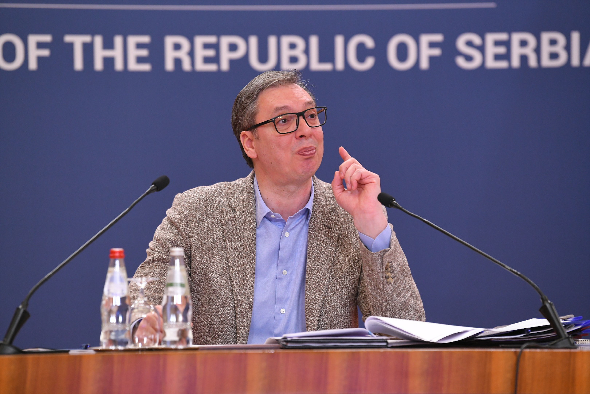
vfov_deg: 6.9
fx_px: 3278
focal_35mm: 200
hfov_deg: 10.3
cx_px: 295
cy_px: 197
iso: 3200
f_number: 4
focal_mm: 200
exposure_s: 1/320
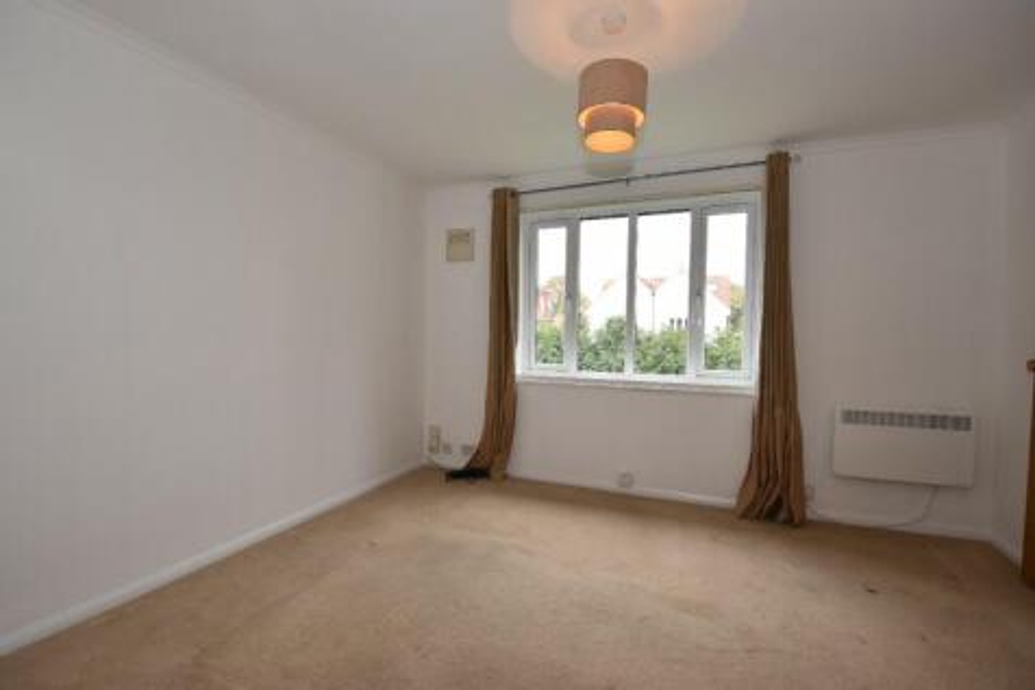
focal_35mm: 15
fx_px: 431
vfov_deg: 77.3
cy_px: 345
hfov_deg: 100.4
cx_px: 518
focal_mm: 10
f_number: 5.6
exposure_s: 1/125
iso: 640
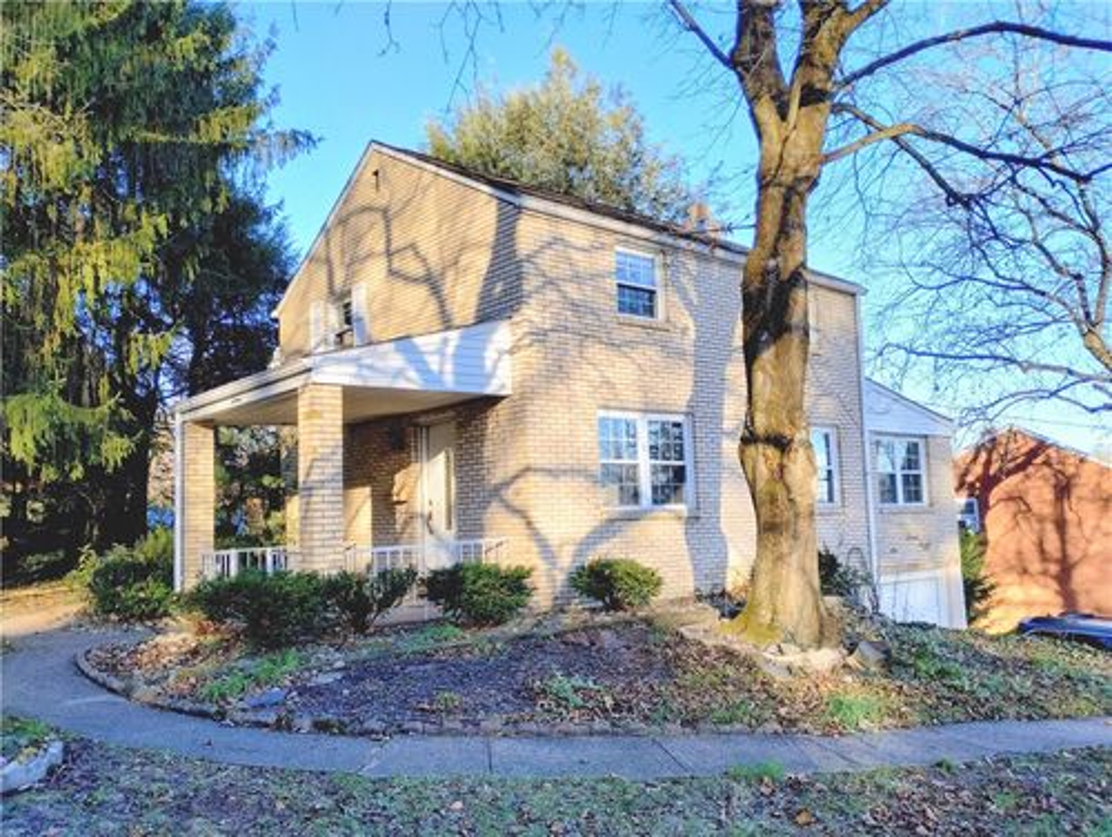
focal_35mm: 28
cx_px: 556
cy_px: 418
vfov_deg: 49.8
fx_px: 900
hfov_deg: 63.4
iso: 100
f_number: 1.8
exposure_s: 1/224
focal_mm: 4.27
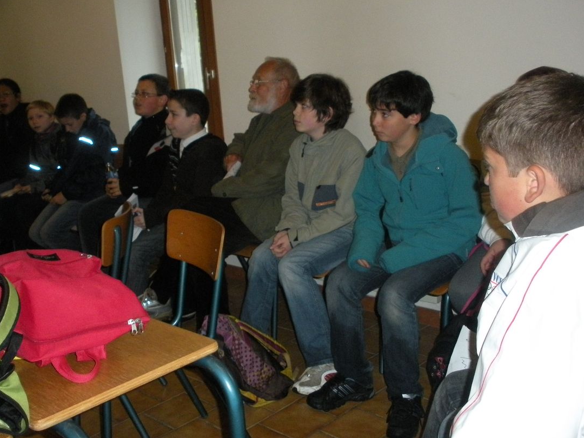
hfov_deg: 44.7
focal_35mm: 42
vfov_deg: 34.3
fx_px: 709
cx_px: 254
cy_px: 207
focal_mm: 6.3
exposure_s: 1/60
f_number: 3.5
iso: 400
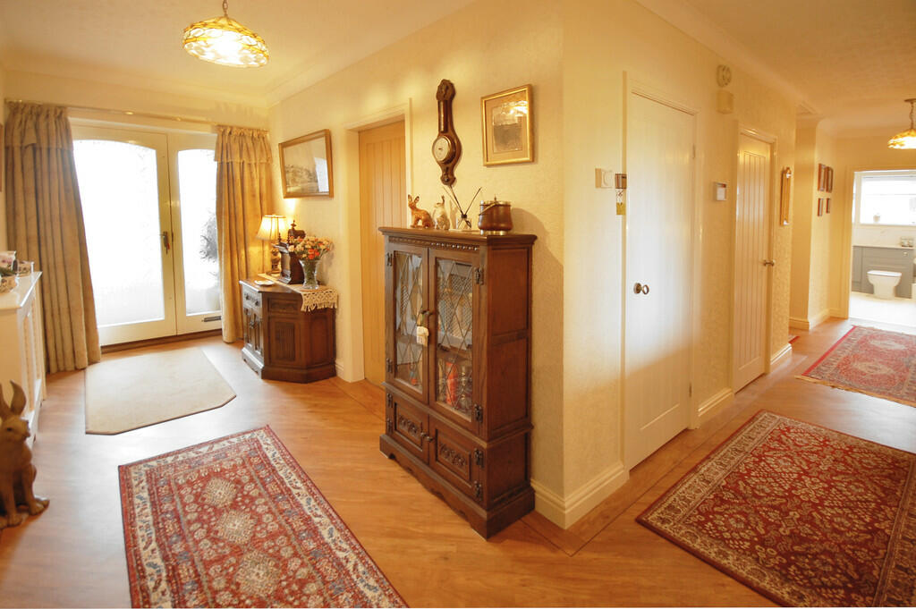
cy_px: 304
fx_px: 381
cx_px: 458
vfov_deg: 77.2
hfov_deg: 100.4
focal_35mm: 15
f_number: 4
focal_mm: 10
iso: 200
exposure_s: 1/10
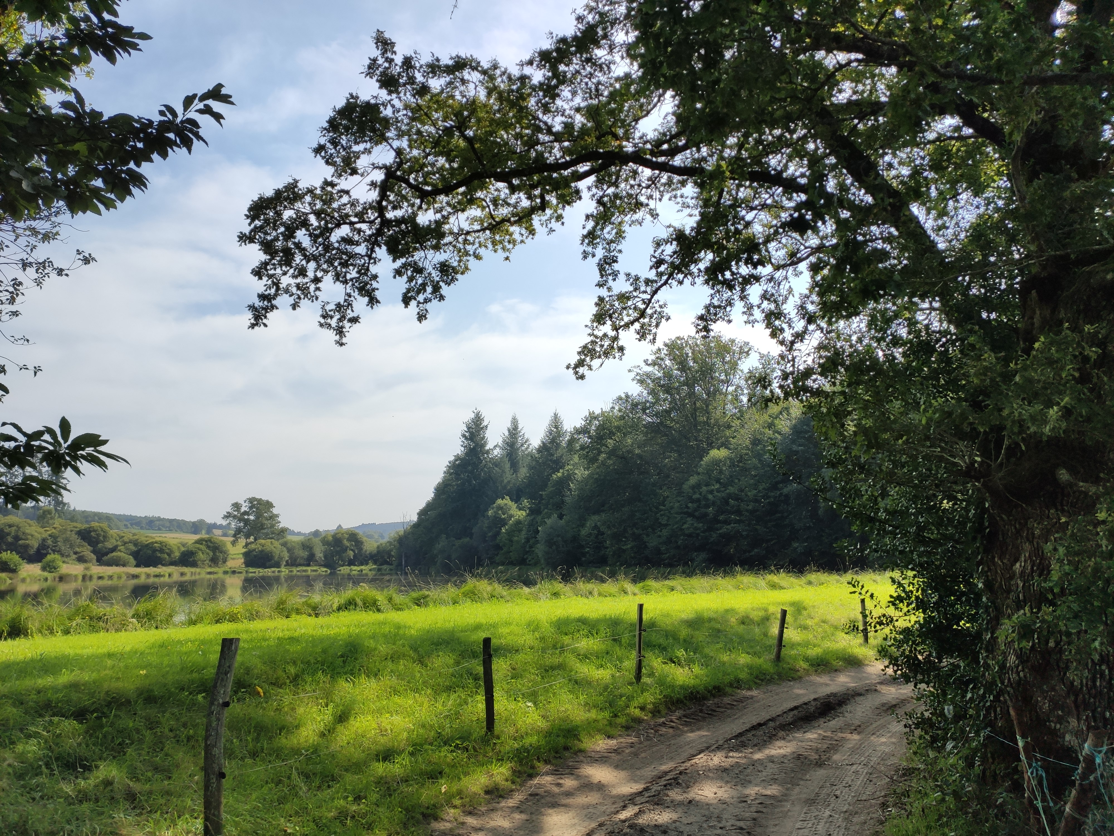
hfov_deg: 67.3
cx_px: 557
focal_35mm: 26
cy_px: 418
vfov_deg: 53.1
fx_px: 837
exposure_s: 1/2339
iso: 112
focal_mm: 4.77
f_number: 1.75
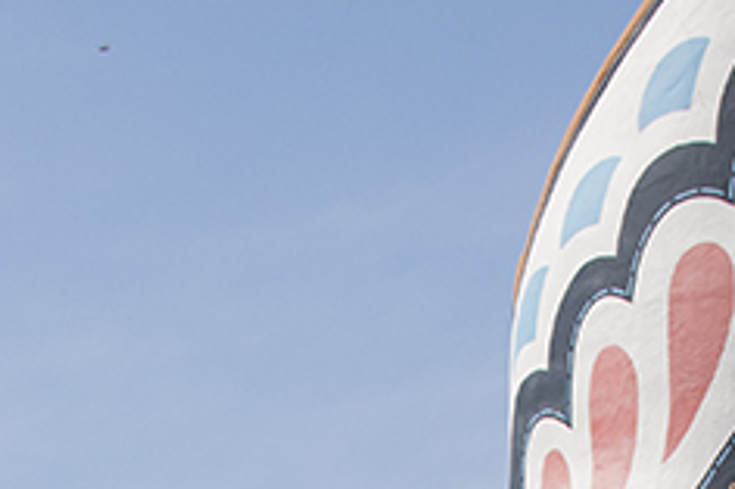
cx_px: 364
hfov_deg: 9.0
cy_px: 1075
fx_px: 4672
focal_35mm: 229
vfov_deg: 5.8
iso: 320
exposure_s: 1/500
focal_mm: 30
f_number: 9
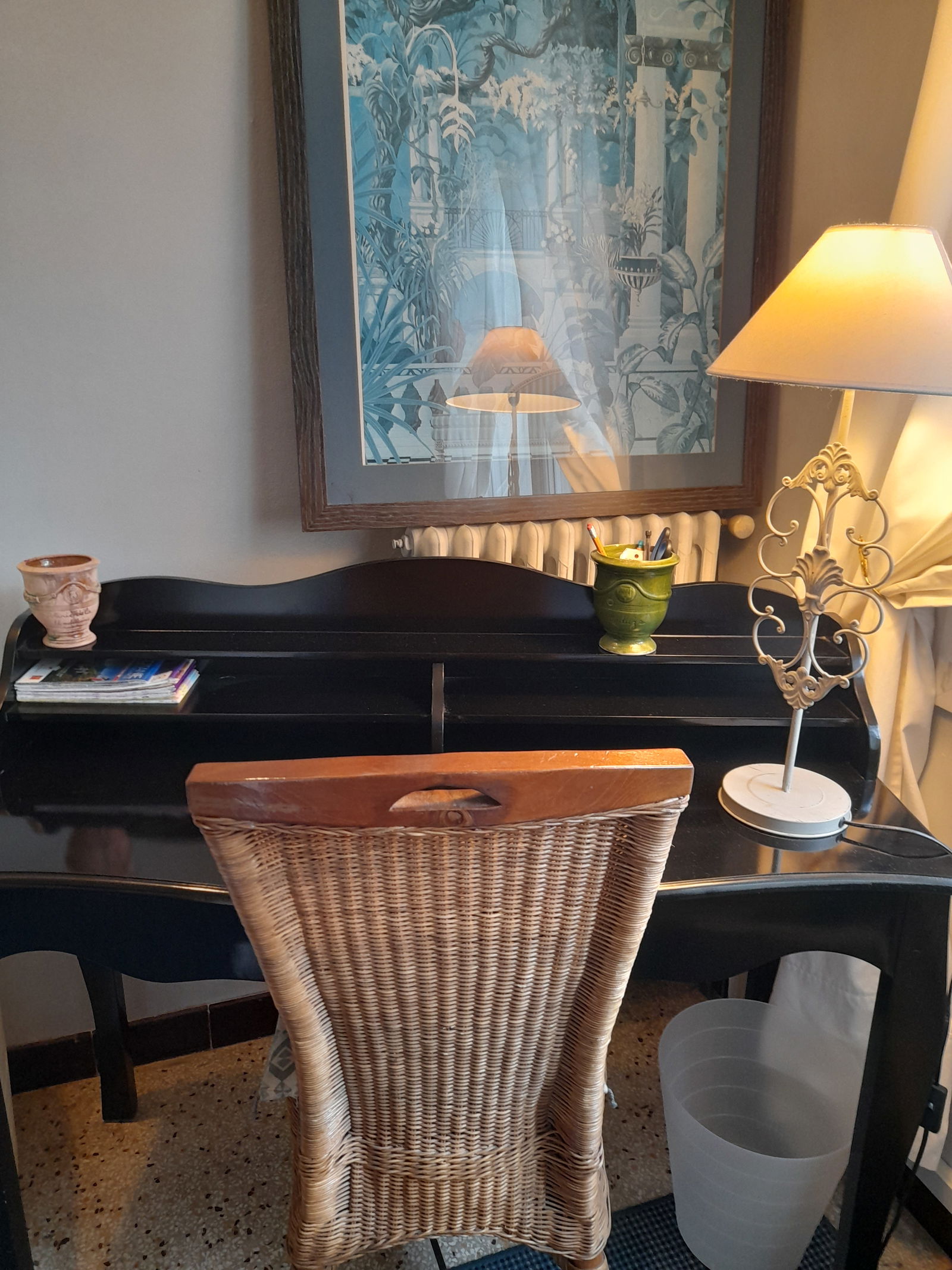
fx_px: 917
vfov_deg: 69.4
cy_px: 635
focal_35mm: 25
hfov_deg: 54.9
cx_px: 476
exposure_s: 1/33
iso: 320
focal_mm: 4.6
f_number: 2
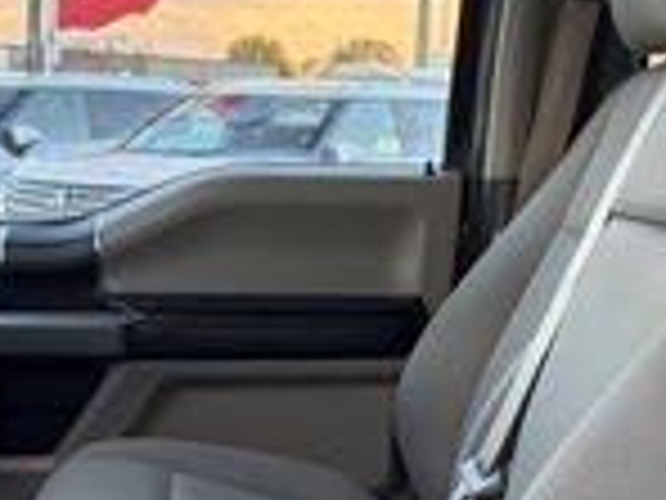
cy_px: 390
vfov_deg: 19.7
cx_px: 387
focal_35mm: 74
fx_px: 1424
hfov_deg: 26.3
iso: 125
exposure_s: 1/78
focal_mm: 5.96
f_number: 1.6
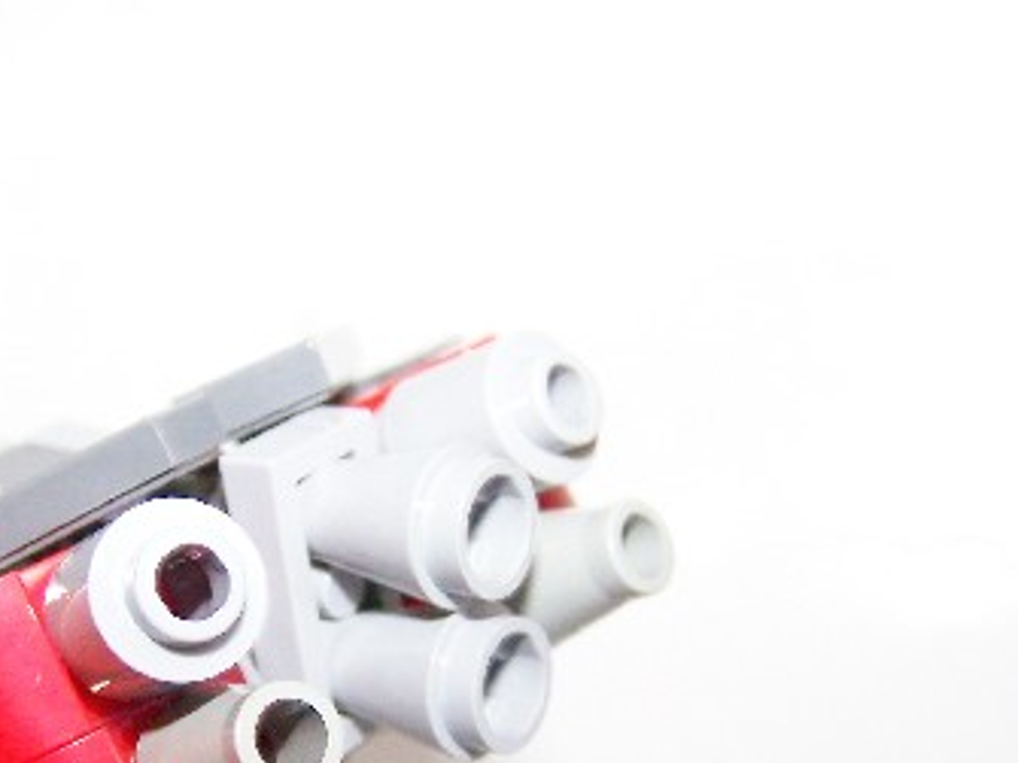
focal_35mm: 82
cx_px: 324
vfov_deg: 17.8
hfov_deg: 23.7
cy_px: 622
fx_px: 2411
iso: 80
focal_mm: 7.1
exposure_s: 1/60
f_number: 2.9
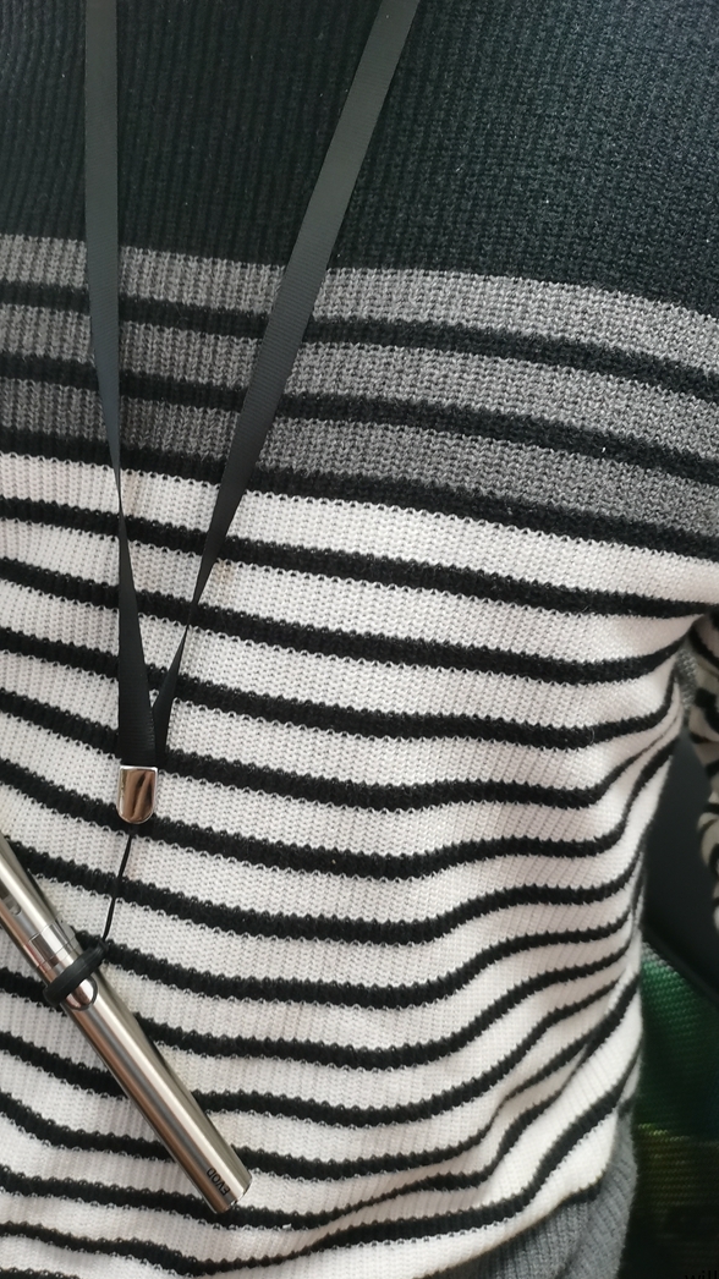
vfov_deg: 64.3
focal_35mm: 30
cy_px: 640
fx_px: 1017
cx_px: 267
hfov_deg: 38.7
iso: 500
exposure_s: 1/25.7
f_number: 1.8
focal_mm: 5.58
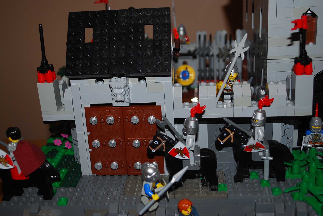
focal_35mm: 48
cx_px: 162
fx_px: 431
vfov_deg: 28.2
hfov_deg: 41.1
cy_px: 108
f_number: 4.8
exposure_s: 1/60
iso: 200
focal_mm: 32
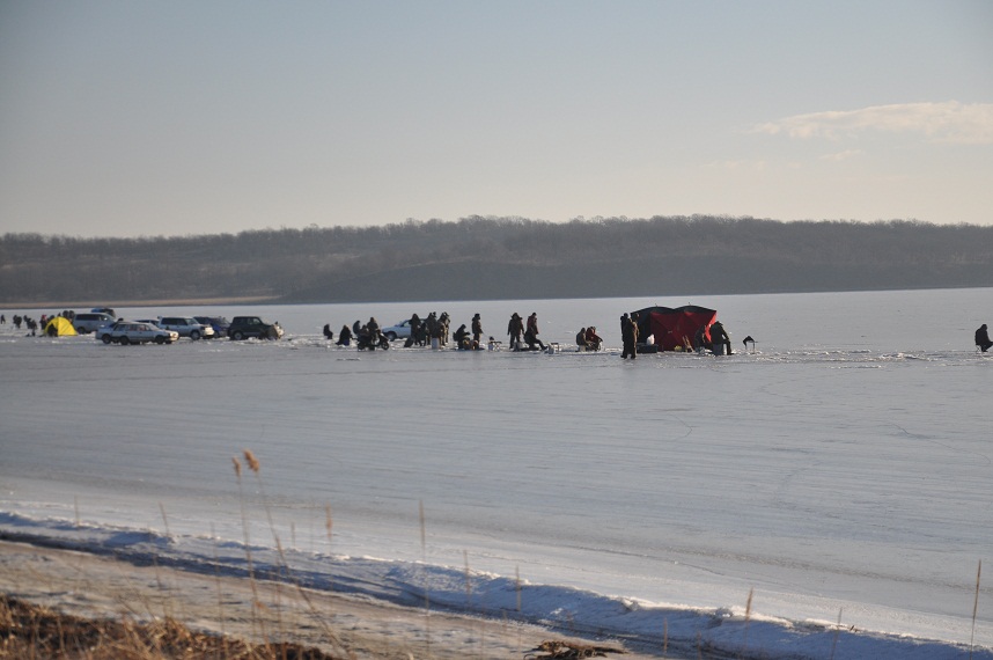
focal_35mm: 112
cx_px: 496
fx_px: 3100
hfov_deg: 18.2
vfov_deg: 12.1
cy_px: 330
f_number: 6.3
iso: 400
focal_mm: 75
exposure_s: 1/640
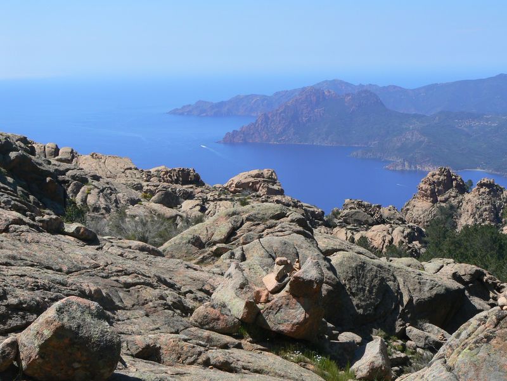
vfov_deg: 24.0
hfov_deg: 31.7
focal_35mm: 61
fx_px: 893
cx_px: 254
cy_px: 190
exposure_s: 1/500
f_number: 7.1
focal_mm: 10.2
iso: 80
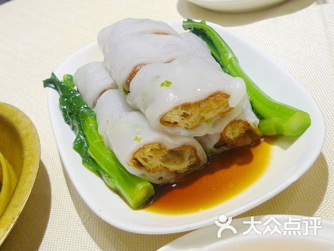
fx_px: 453
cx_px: 167
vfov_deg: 30.9
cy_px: 126
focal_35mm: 47
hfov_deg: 40.4
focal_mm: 5.4
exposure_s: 1/30
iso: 320
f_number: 2.1
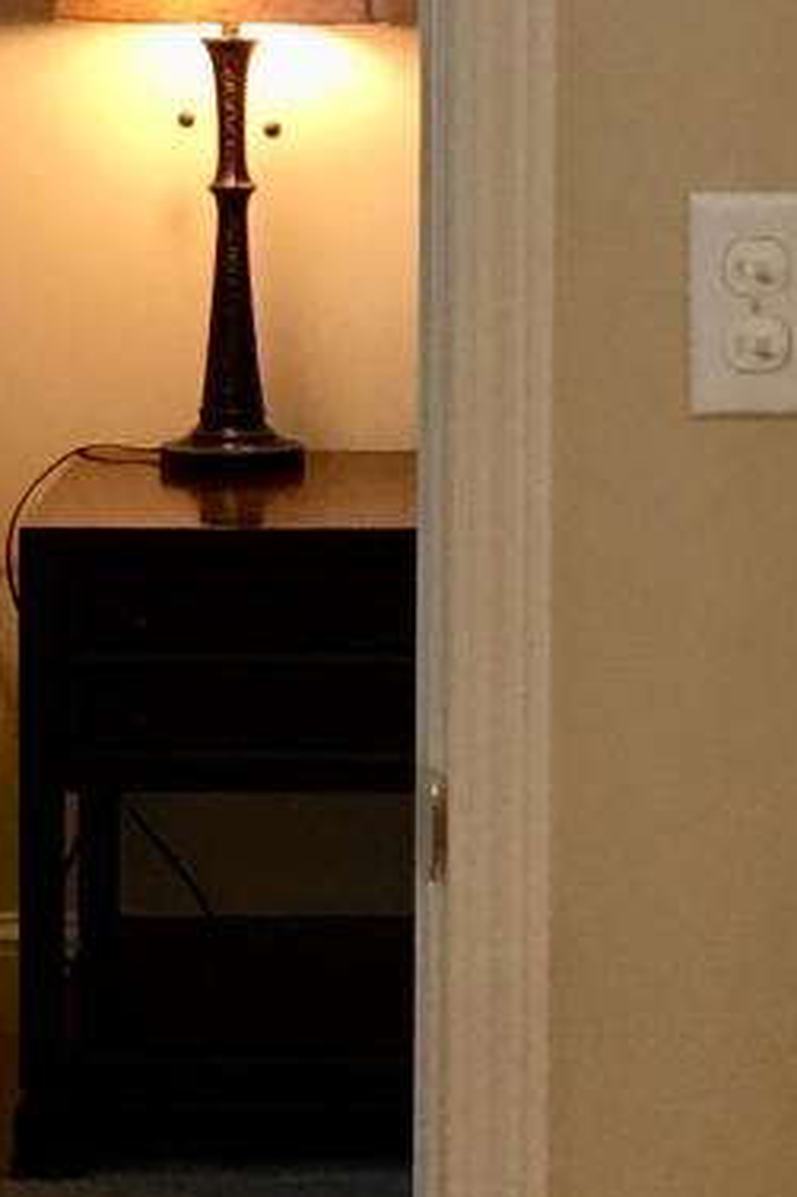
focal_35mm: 160
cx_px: 597
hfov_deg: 8.6
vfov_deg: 12.8
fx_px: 5318
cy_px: 251
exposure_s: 1/30
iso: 40
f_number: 2.2
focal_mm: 4.15
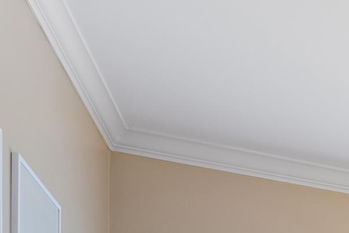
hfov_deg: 17.1
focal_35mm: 80
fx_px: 776
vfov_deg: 13.6
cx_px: 732
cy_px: 518
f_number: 9
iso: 250
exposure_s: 1/10
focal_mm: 16
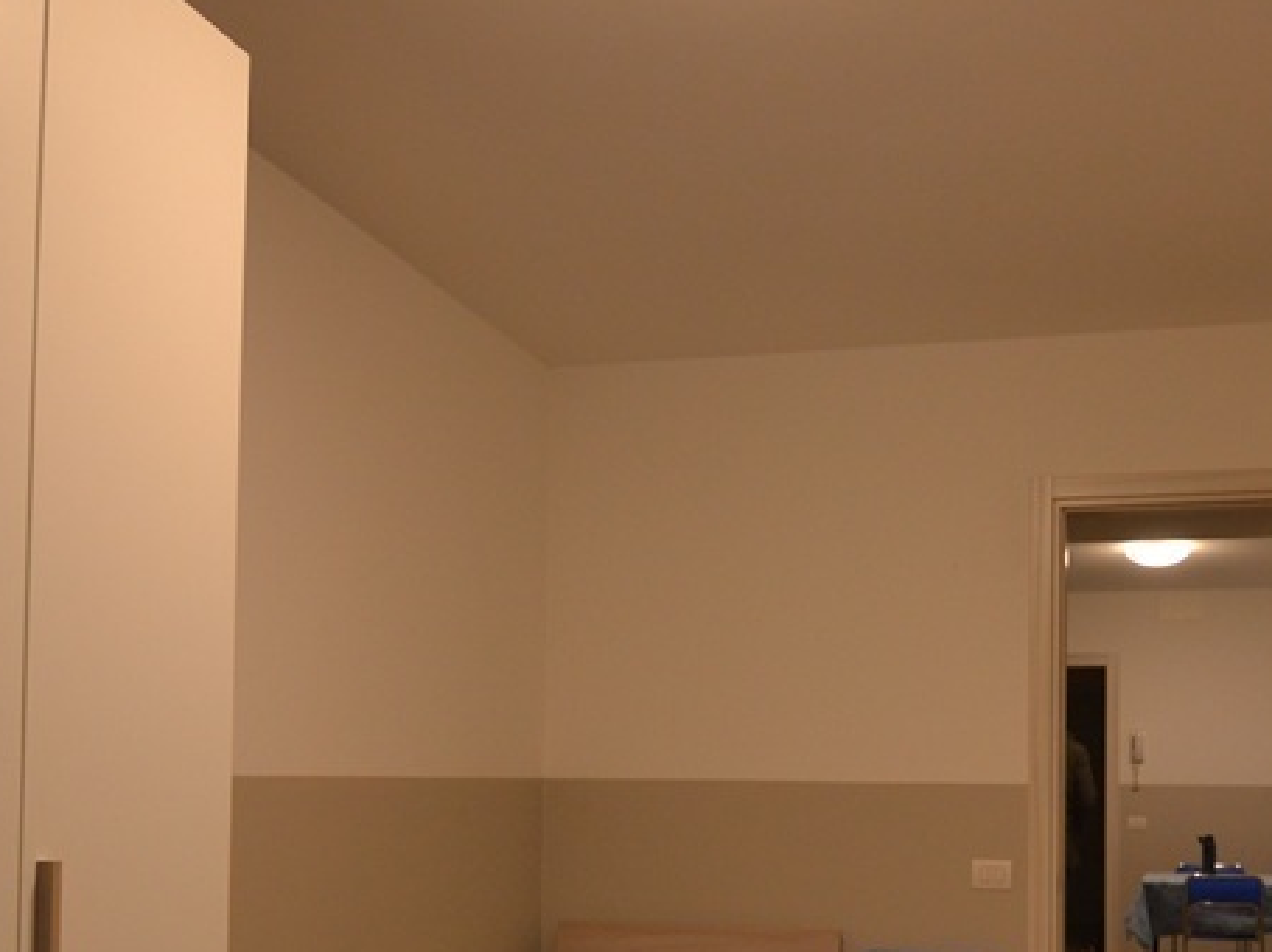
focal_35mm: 37
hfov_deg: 49.7
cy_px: 748
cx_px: 866
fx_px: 1342
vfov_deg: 37.8
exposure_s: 1/60
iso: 500
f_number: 2.8
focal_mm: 11.5
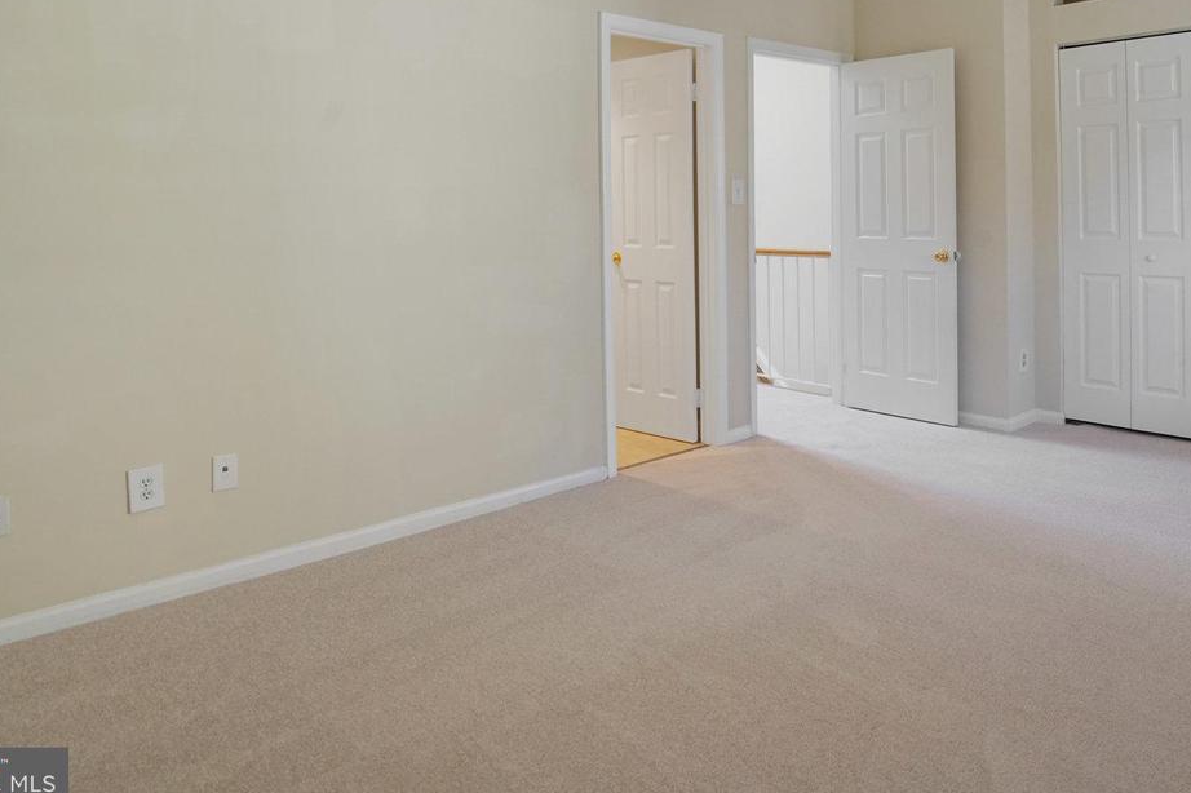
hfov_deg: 69.4
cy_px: 194
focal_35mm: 25
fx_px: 827
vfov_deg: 49.1
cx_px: 797
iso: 1250
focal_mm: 16
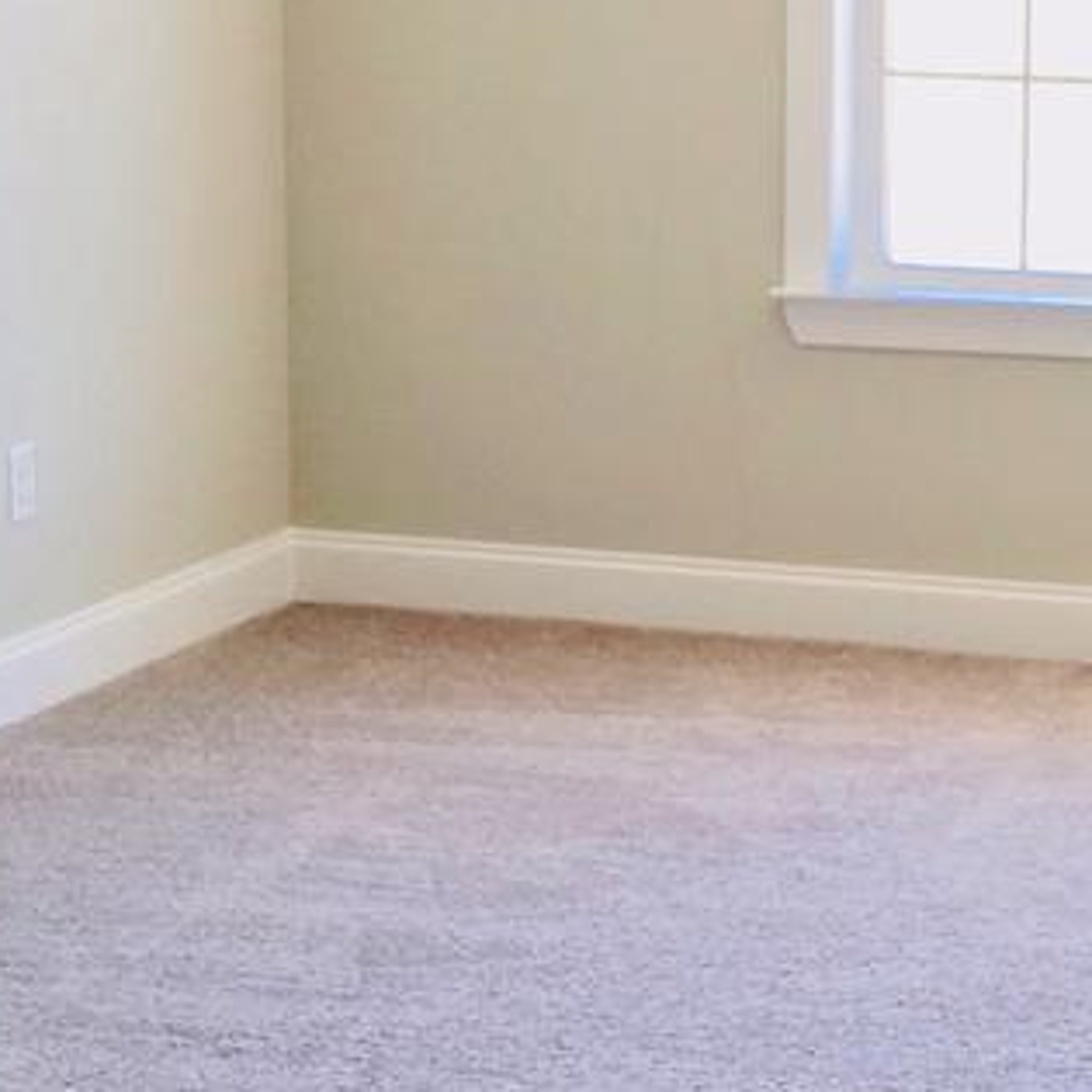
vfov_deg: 14.9
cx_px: 842
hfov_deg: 14.8
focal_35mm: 117
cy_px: 534
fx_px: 4176
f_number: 2.2
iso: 25
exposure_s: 1/40
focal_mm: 4.15
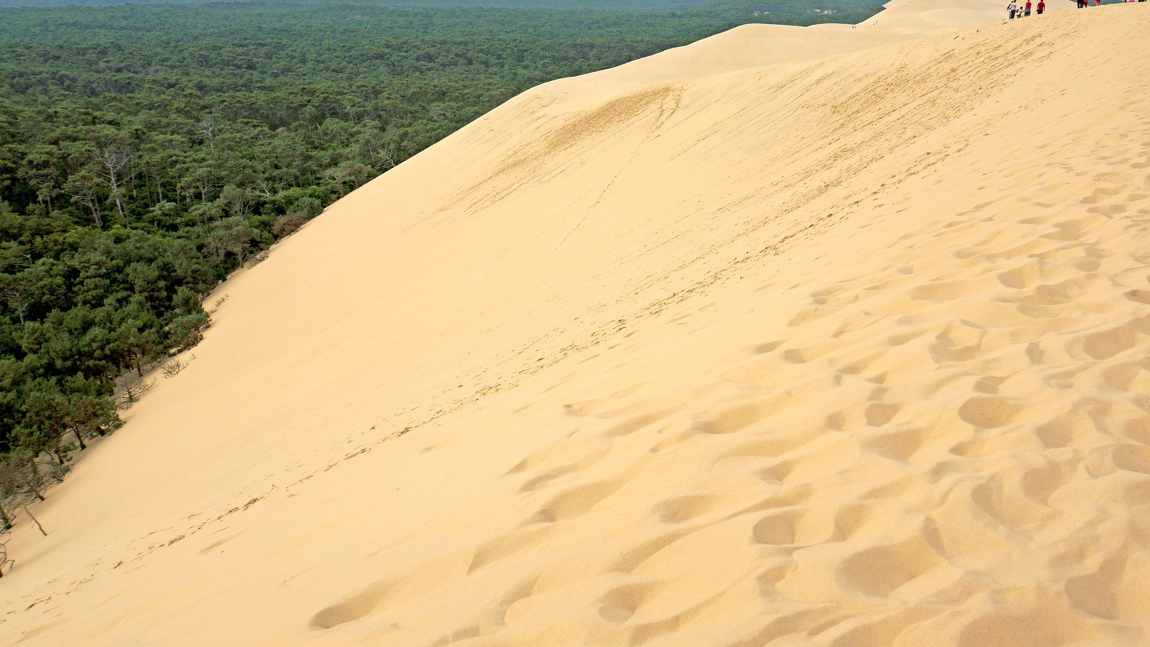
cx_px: 597
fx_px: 1067
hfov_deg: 56.6
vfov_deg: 33.5
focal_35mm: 35
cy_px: 241
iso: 100
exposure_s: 1/500
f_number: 8
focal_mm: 18
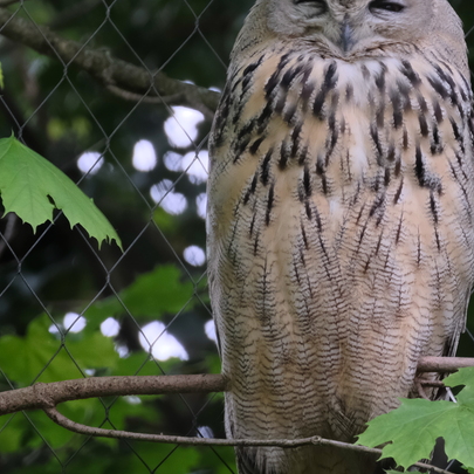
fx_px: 18931
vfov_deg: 1.4
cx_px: 372
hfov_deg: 1.4
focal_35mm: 1222
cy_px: 99
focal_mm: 379.3
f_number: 6.3
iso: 3200
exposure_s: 1/340
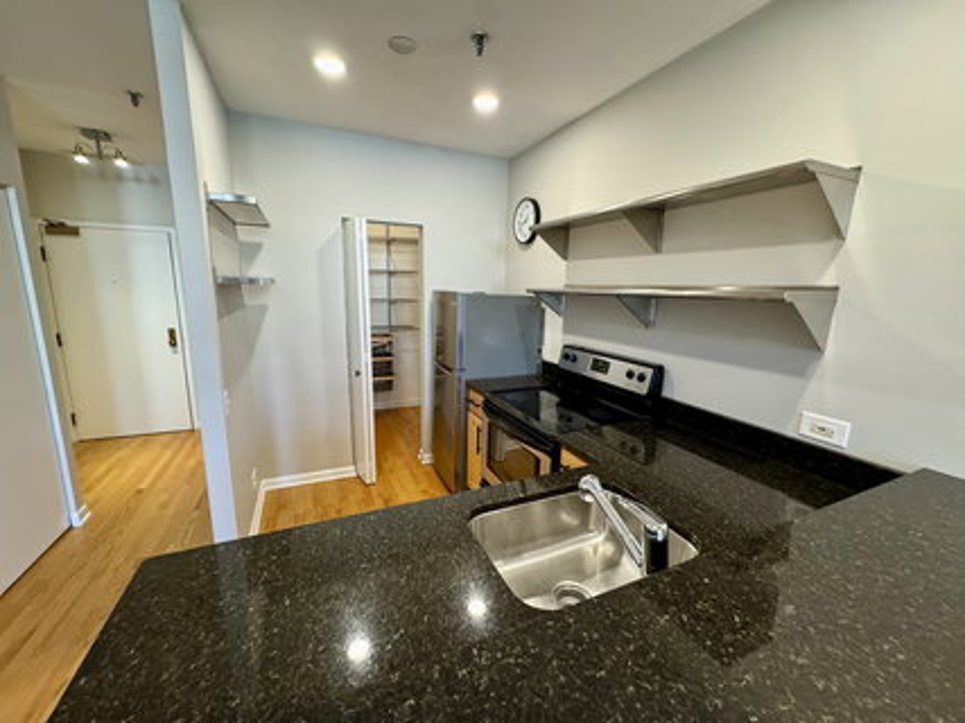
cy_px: 362
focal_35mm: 14
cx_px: 482
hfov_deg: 102.1
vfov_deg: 85.6
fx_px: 390
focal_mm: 2.22
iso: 320
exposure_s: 1/120
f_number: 2.2
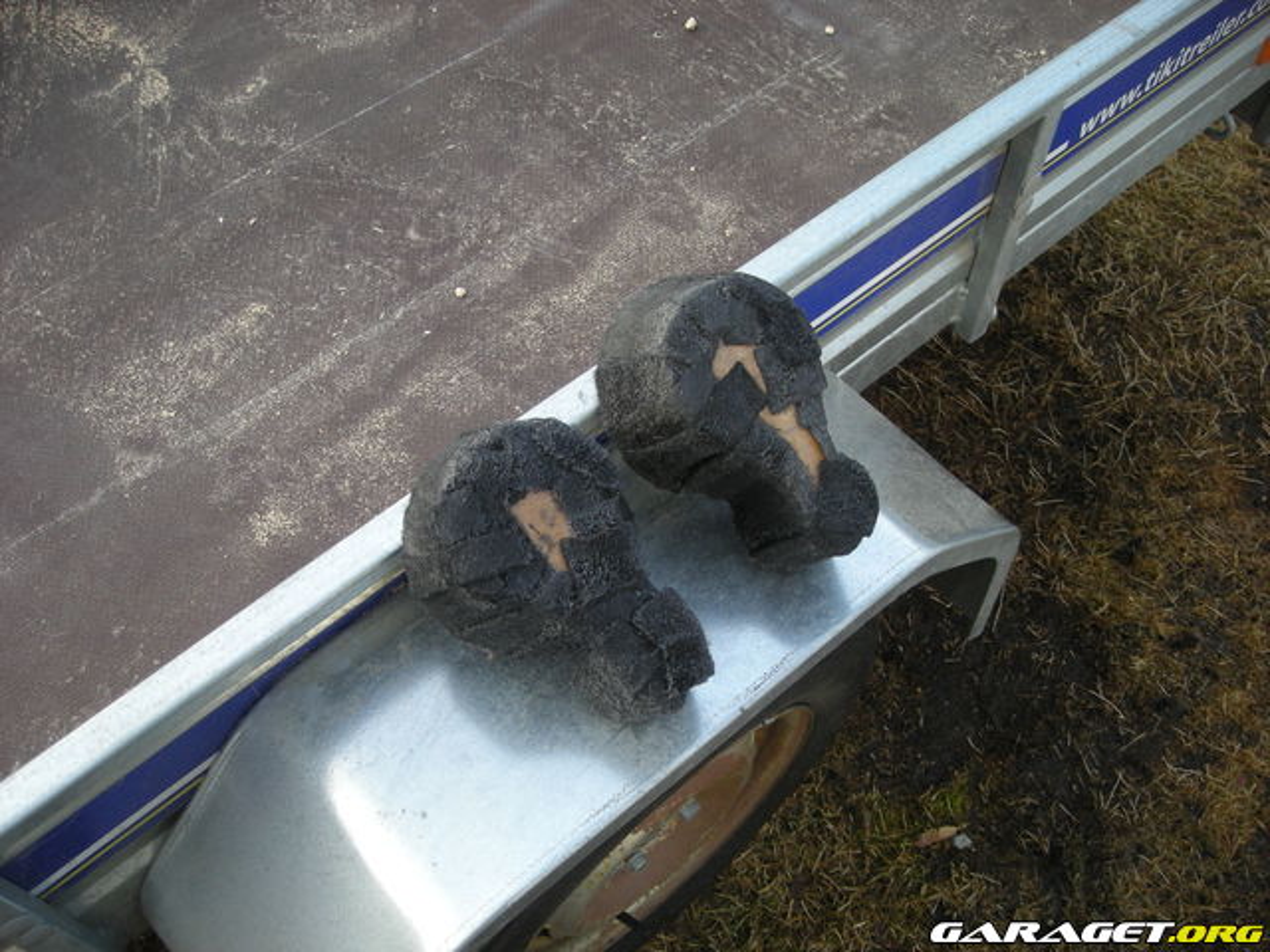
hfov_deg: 52.6
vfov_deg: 40.7
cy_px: 476
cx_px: 635
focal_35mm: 35
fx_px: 1284
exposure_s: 1/112
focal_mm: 5.7
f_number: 2.8
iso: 50
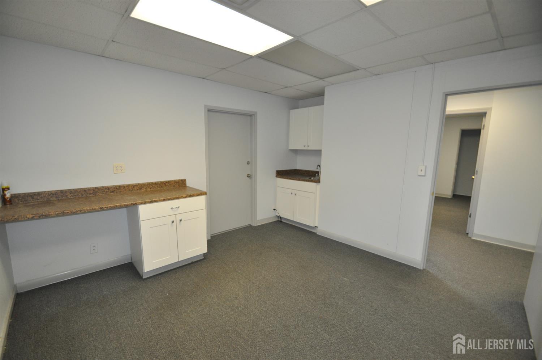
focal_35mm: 15
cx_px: 271
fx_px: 225
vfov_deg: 77.1
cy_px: 180
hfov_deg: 100.5
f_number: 3.5
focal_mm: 10
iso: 800
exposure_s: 1/125
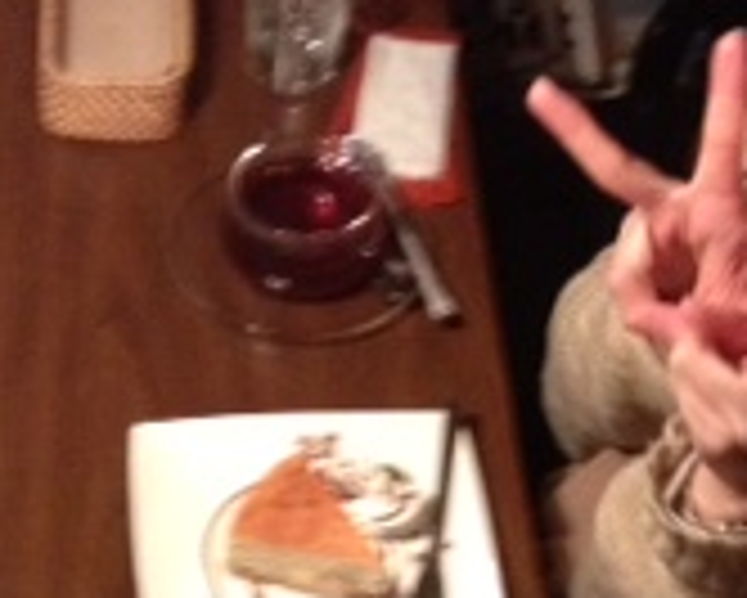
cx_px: -90
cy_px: 611
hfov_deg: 14.2
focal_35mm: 132
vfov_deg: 11.6
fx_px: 2920
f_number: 2.4
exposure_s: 1/15
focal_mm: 4.28
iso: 400
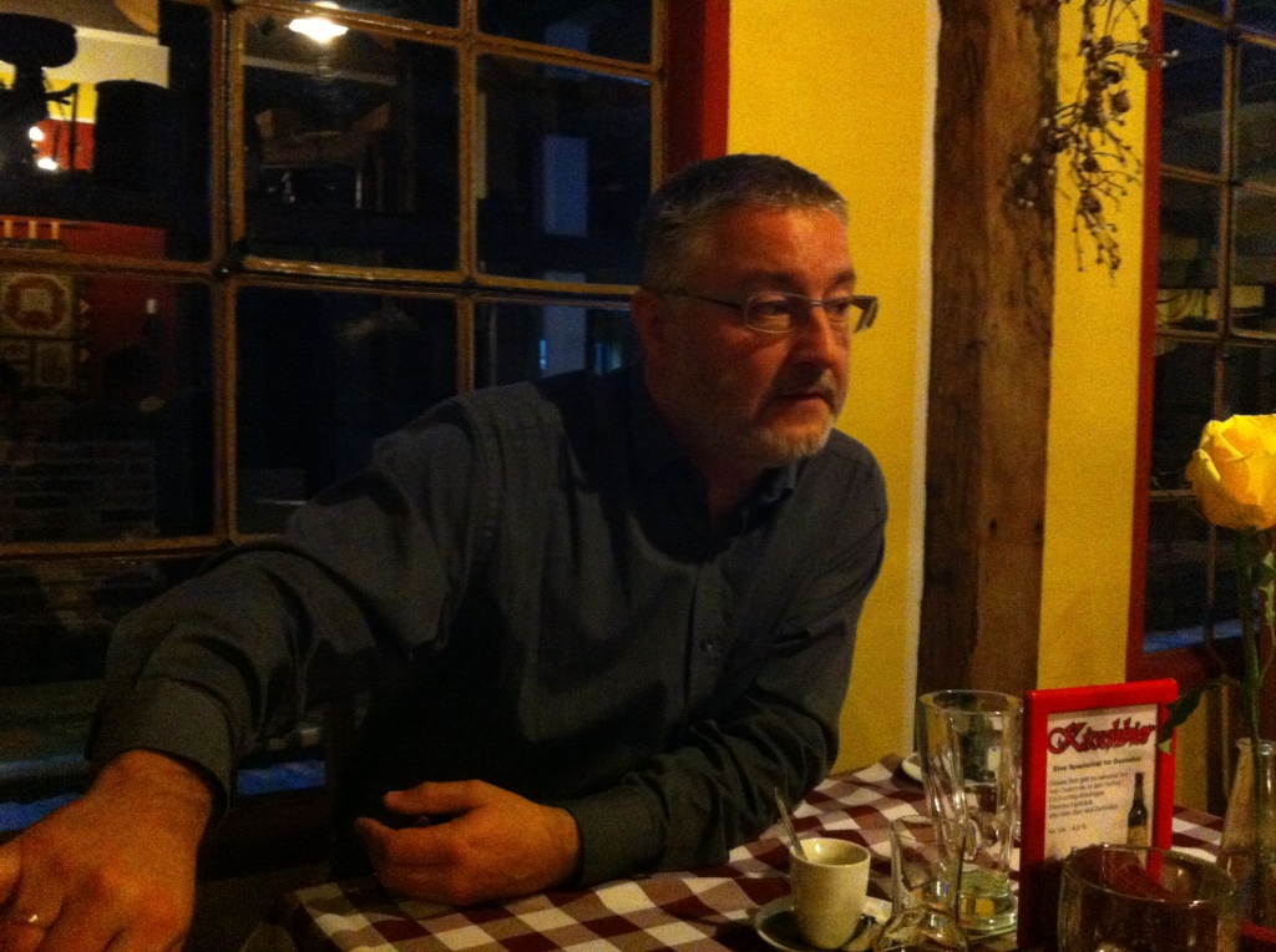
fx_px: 1288
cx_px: 638
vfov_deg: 40.6
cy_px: 476
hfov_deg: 52.7
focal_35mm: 35
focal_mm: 3.85
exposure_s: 1/15
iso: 1000
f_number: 2.8
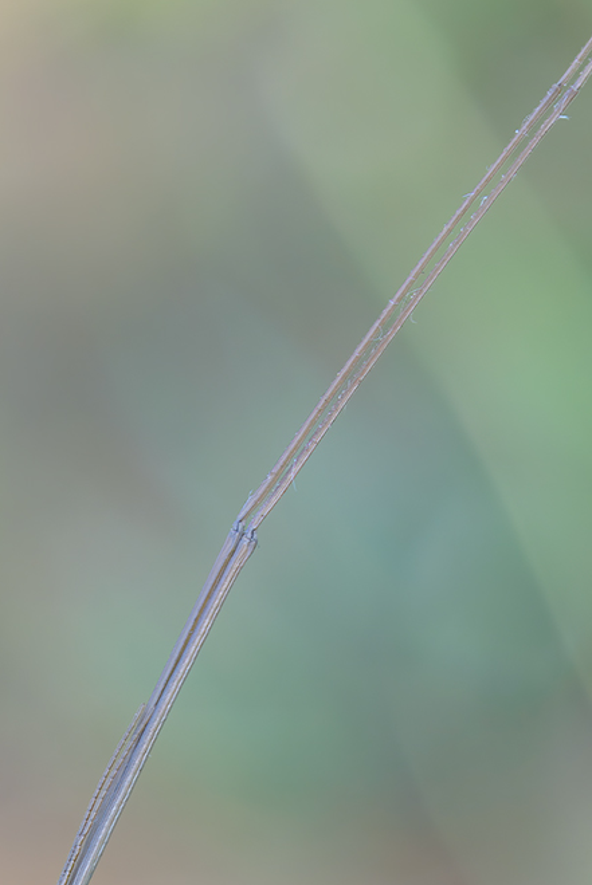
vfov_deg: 4.2
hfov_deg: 2.8
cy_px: 1007
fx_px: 12091
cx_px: 4
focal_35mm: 491
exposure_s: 1/13
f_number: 18
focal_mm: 180
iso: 100
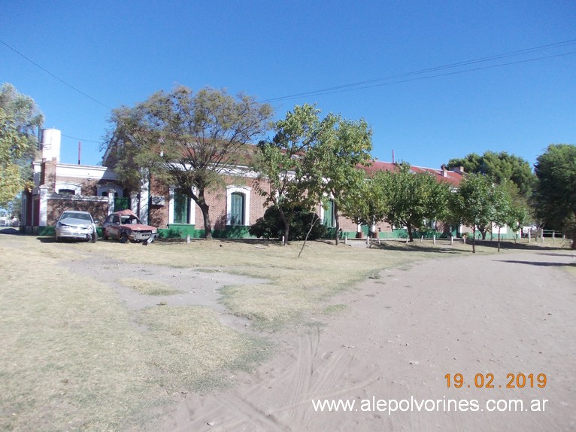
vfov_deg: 49.7
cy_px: 216
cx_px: 288
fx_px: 466
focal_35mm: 28
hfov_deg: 63.5
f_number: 5.4
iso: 80
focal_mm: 4
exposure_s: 1/320
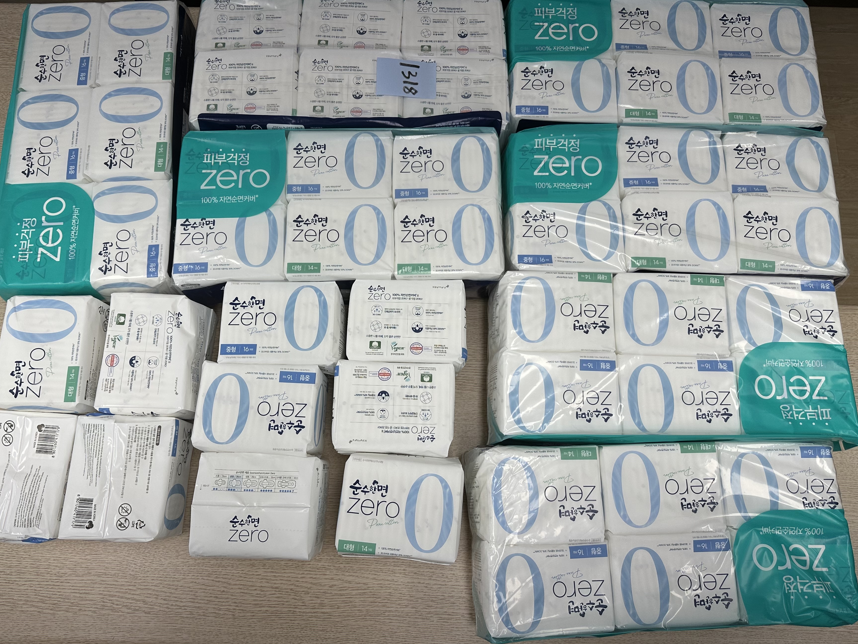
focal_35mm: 28
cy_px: 300
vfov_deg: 49.7
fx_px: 694
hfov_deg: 63.4
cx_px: 405
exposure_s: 1/441
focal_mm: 6.86
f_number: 1.78
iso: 80
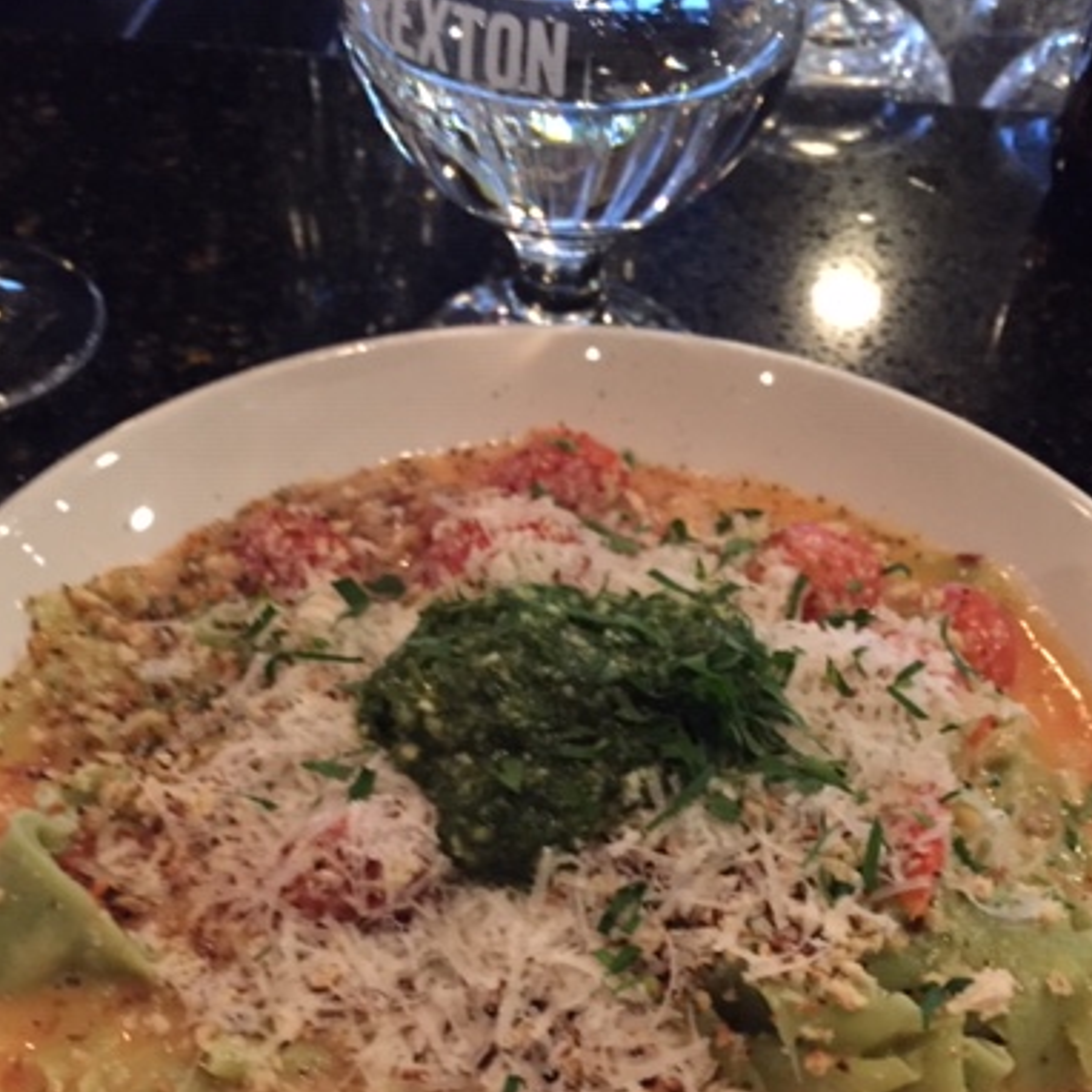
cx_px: 543
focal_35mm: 43
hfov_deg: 39.2
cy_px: 783
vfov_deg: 38.4
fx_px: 1535
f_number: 2.2
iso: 500
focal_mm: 4.15
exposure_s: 1/15
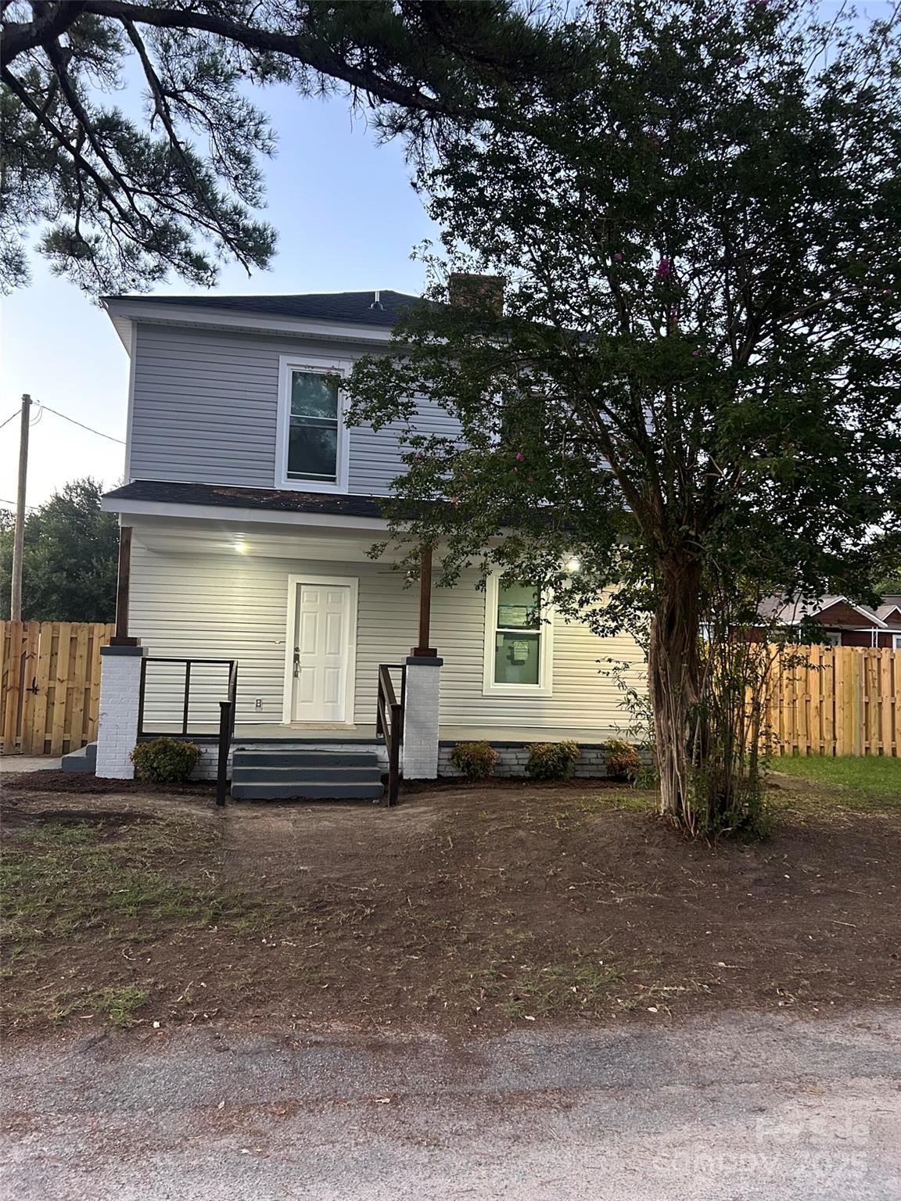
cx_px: 450
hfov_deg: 53.1
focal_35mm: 26
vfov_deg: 67.3
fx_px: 902
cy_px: 600
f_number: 1.5
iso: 400
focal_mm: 5.7
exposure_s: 1/60
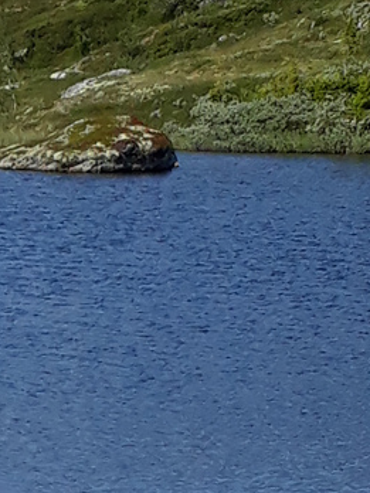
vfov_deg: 10.1
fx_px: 2736
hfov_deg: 7.4
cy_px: 618
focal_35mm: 192
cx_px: -411
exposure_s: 1/1698
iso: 40
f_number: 1.9
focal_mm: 3.6
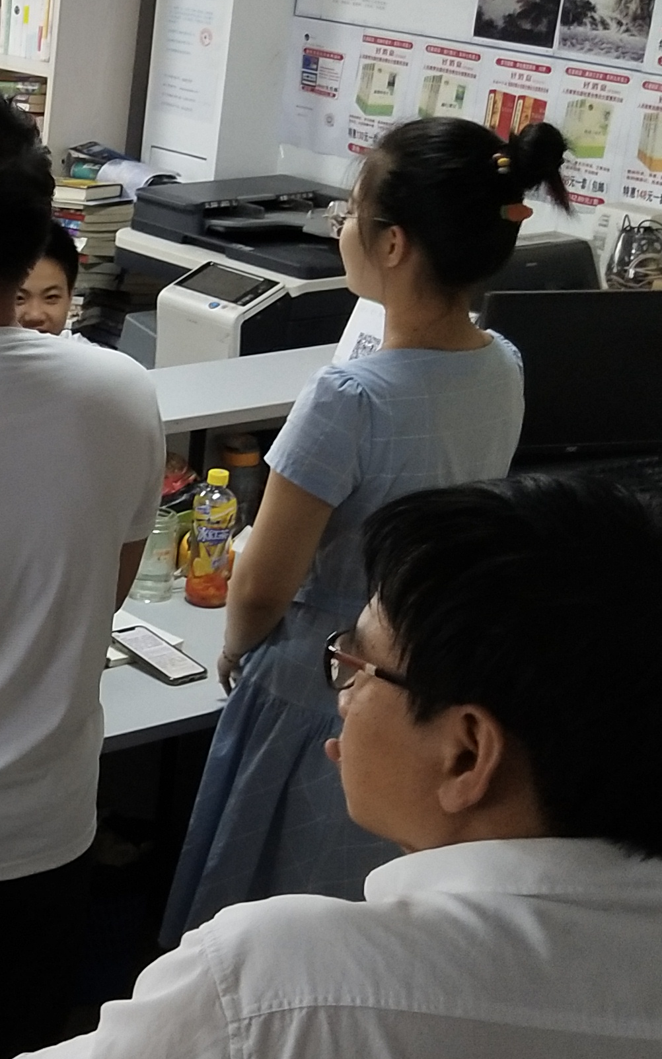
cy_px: 516
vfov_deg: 25.8
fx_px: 2309
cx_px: -322
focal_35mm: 80
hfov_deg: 15.1
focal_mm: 3.95
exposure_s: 1/33.3
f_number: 1.8
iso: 408
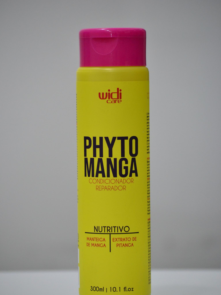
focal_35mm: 179
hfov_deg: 8.3
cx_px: 111
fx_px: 1524
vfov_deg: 11.0
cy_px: 166
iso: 1600
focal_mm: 110
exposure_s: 1/160
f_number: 5
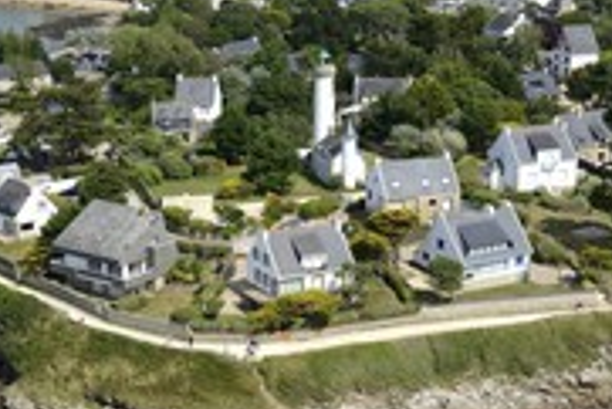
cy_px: 274
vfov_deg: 17.3
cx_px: 308
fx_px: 1344
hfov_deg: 25.7
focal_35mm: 79
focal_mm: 34
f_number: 7.1
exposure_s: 1/1000
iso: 400
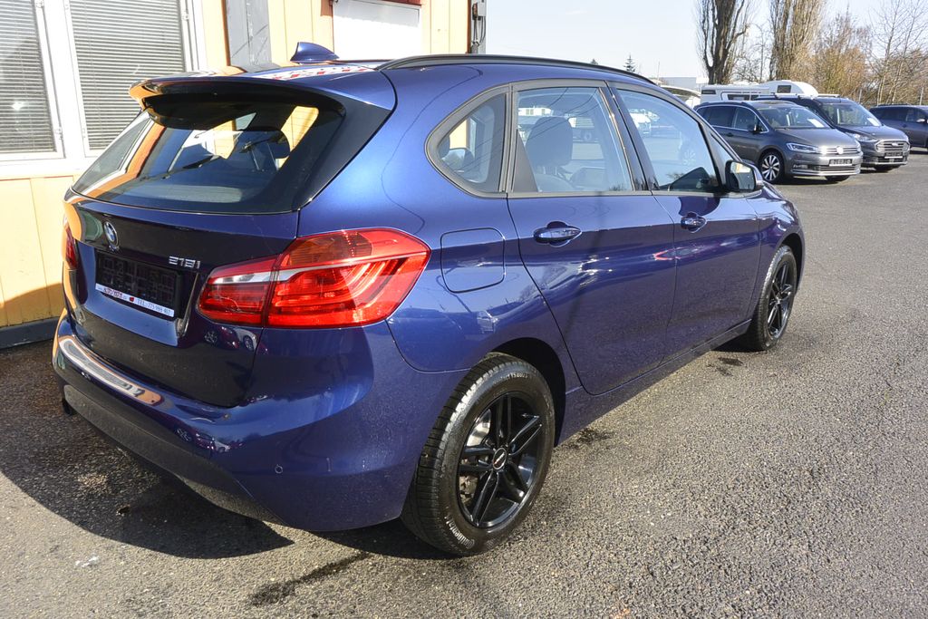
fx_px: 696
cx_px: 464
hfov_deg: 67.4
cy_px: 310
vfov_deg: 47.9
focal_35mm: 27
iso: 160
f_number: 7.1
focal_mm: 10
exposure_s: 1/250
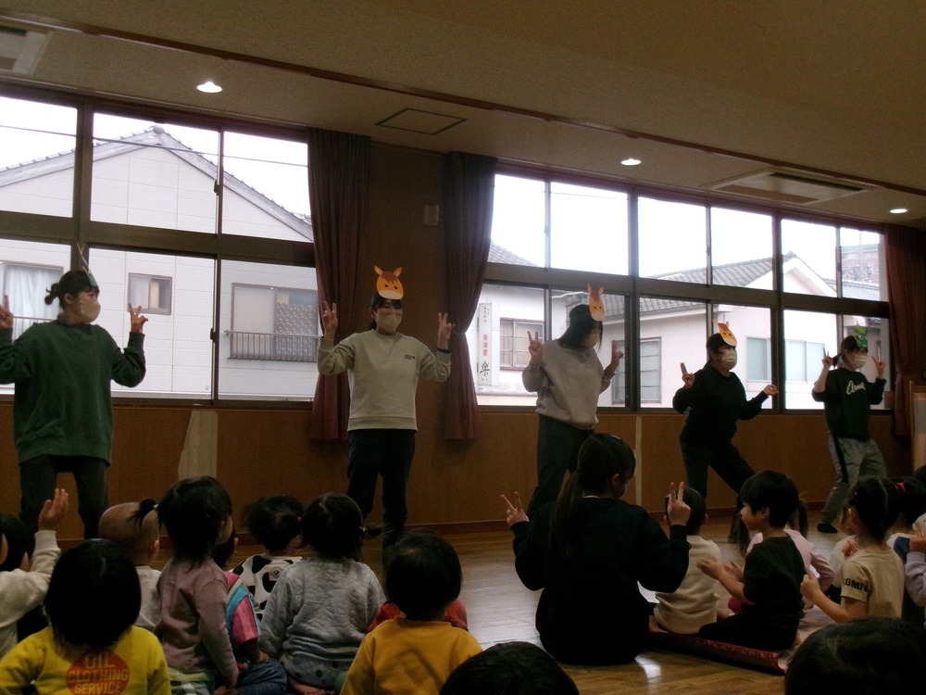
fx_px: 1150
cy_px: 348
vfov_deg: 33.6
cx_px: 463
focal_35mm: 43
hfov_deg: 43.9
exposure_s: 1/125
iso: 579
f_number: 4.7
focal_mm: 7.8
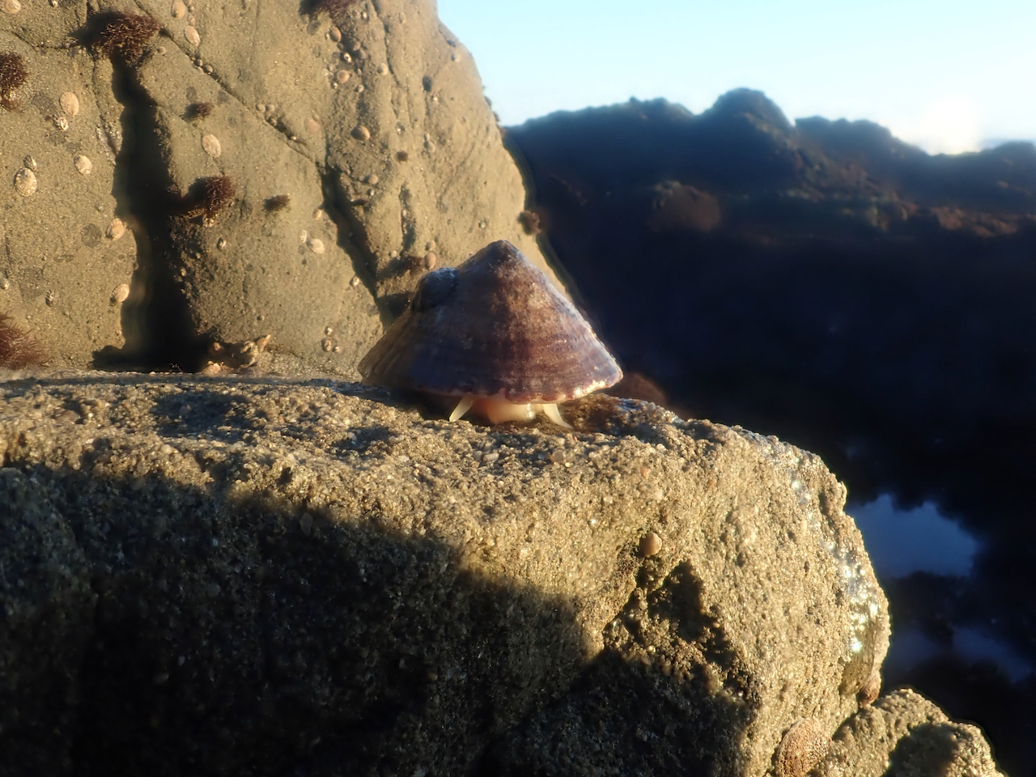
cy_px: 388
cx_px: 518
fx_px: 898
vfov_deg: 46.8
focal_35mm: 30
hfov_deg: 60.0
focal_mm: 5.5
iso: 100
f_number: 3.2
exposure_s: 1/125
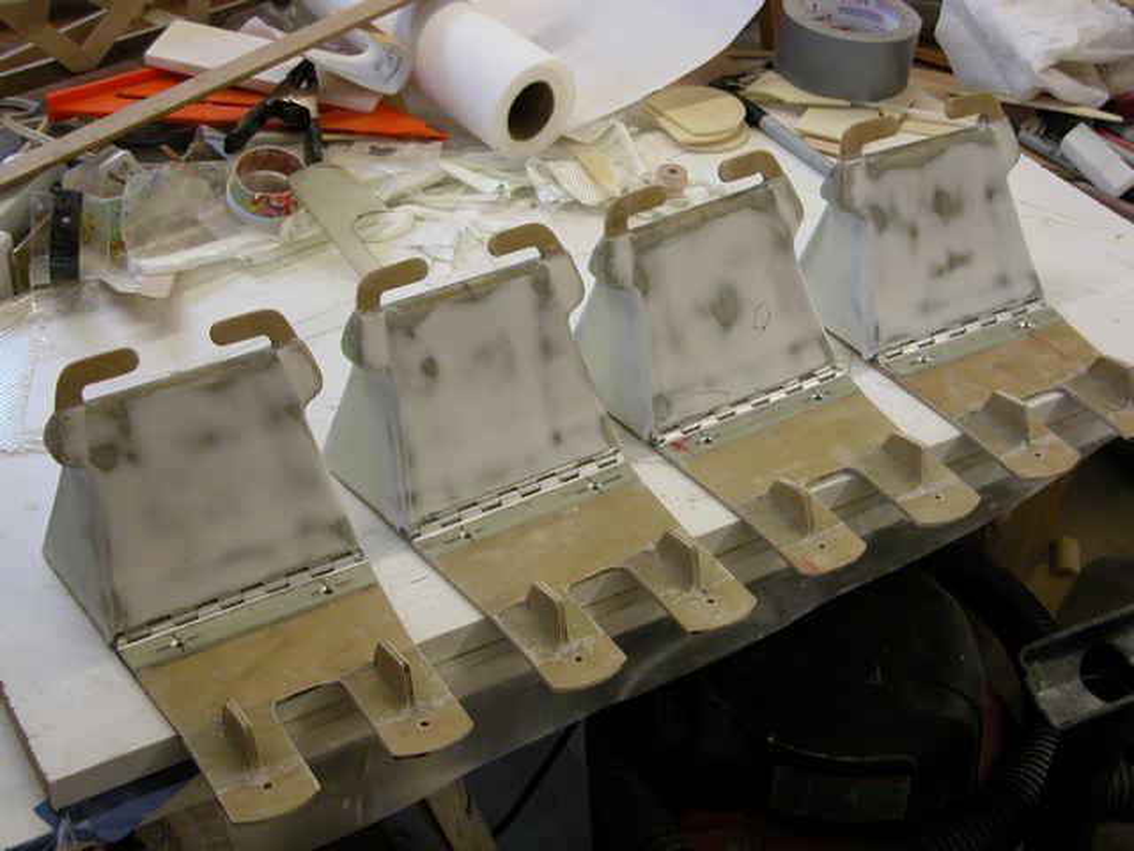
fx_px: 1900
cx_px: 567
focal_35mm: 58
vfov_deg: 25.2
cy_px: 426
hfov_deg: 33.2
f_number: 3.1
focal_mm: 14.7
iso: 200
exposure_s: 1/68.6
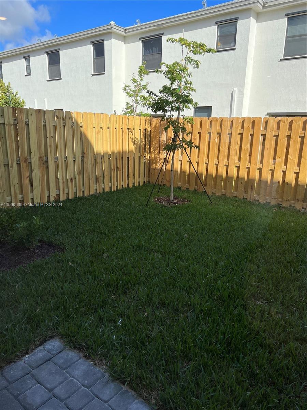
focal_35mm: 26
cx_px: 154
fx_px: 307
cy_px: 205
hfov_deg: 53.1
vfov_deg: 67.3
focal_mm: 5.7
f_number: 1.5
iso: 50
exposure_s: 1/1488
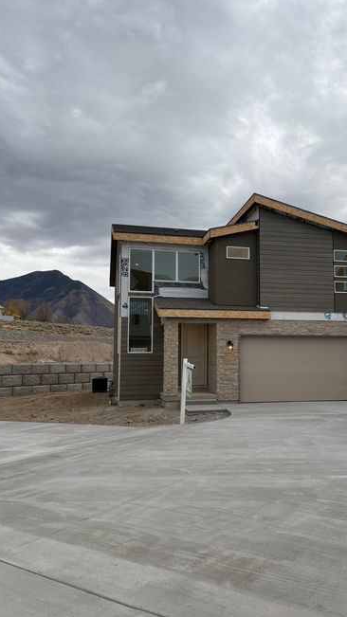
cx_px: 228
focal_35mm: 29
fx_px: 475
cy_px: 313
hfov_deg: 39.7
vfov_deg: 66.1
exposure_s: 1/782
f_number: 1.6
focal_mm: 5.96
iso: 50
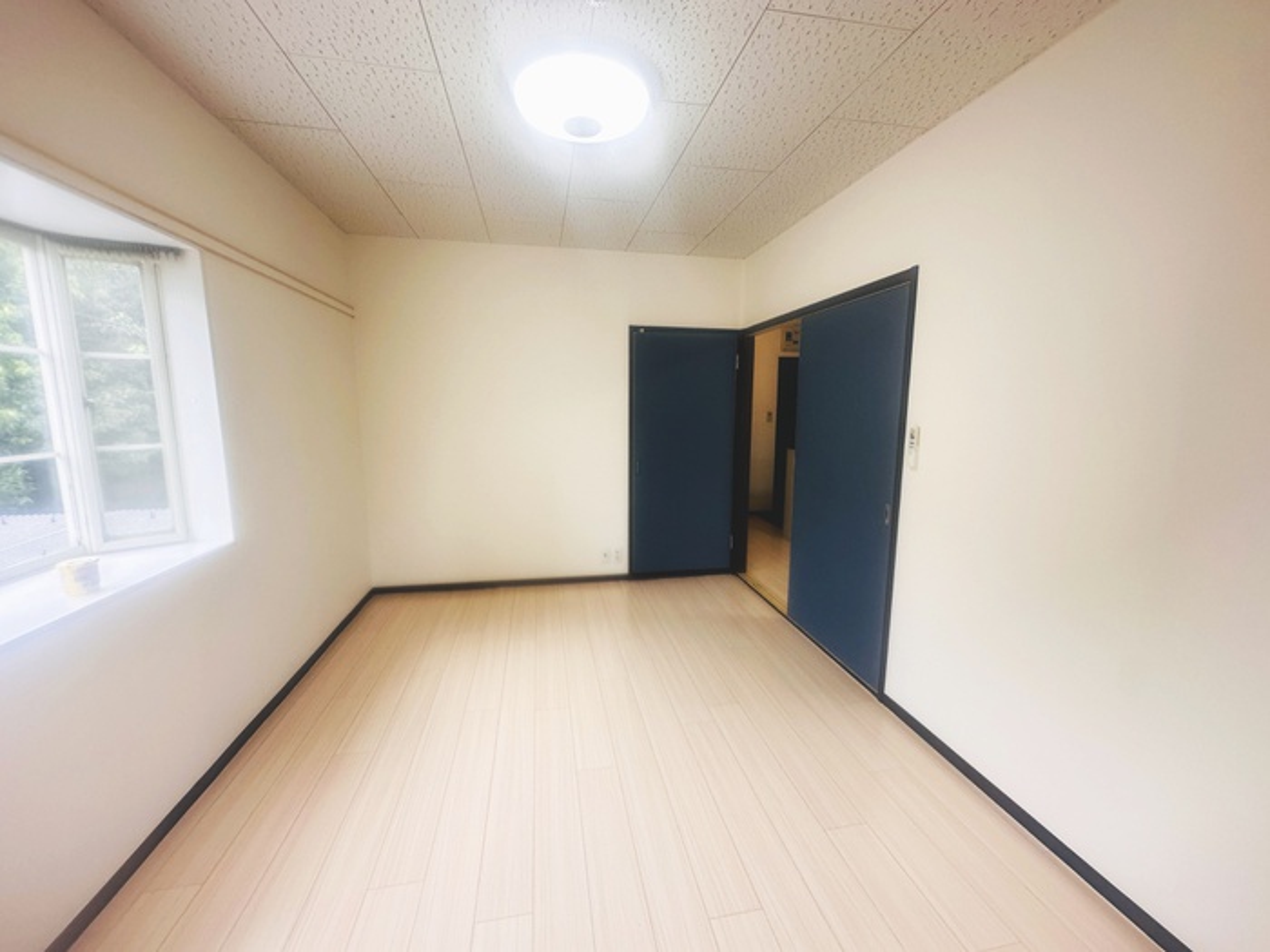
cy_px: 476
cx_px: 635
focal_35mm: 14
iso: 100
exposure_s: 1/99
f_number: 2.2
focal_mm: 2.22
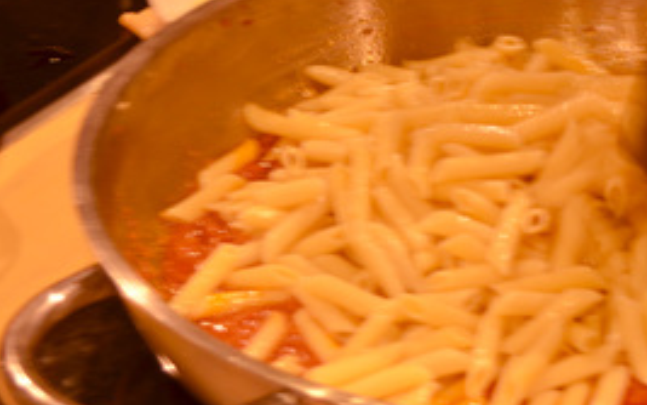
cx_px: 548
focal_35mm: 126
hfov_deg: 16.4
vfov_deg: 10.4
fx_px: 2222
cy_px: 199
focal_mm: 38
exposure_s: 1/4
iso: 200
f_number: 4.8
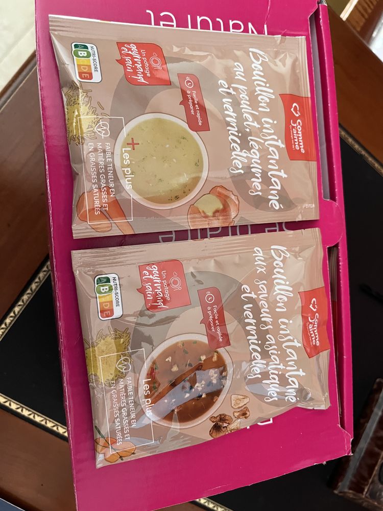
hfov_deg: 53.1
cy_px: 256
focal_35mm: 26
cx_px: 192
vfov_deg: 67.3
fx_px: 384
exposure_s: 1/49
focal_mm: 5.1
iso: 500
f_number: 1.6
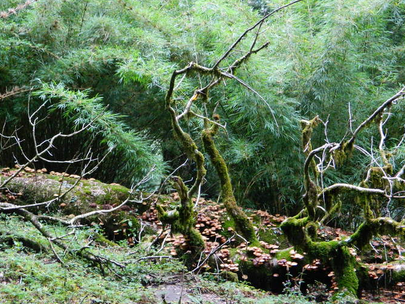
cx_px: 180
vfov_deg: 26.1
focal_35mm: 56
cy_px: 131
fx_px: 656
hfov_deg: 34.3
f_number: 3.6
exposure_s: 1/30
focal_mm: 8.4
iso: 280
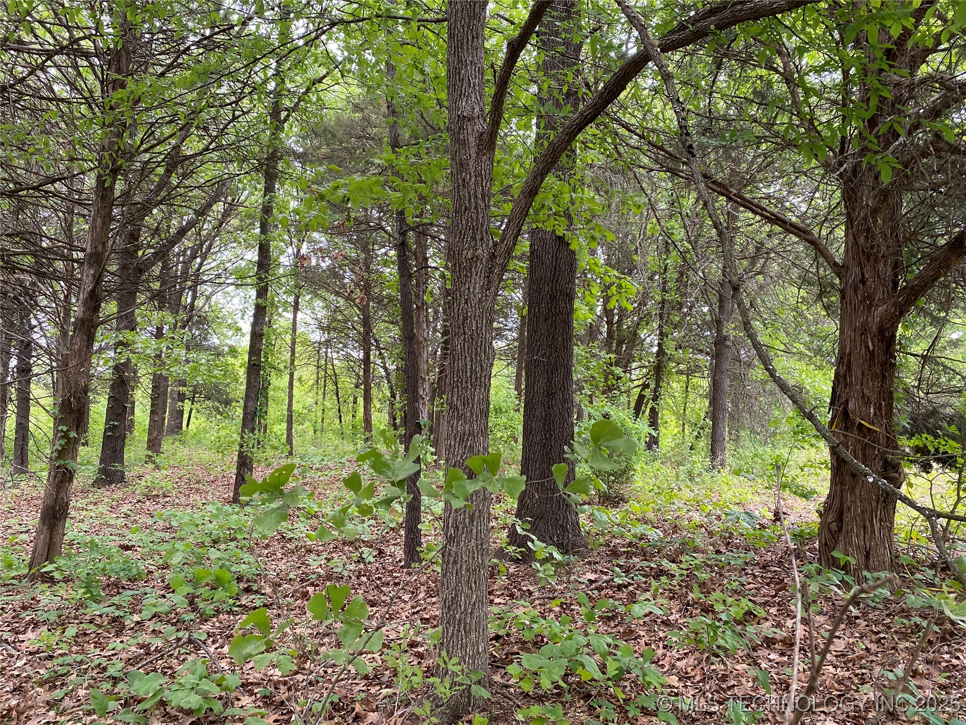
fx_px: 726
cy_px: 362
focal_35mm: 26
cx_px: 483
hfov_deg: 67.3
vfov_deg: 53.1
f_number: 1.8
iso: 80
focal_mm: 4.25
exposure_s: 1/121
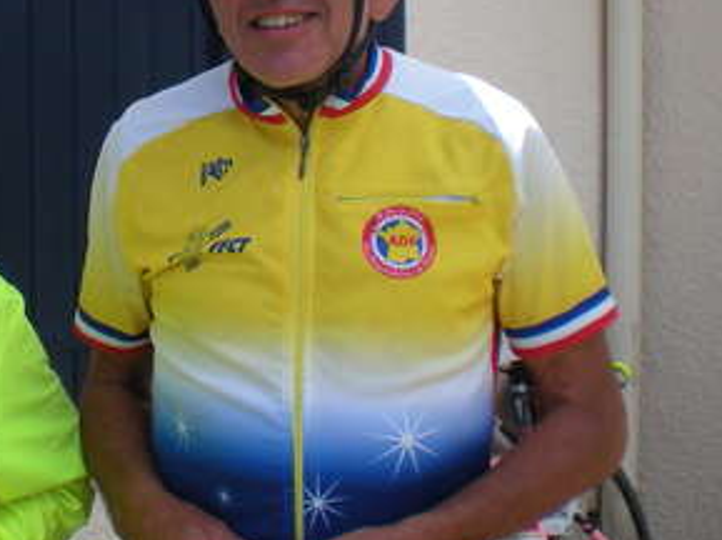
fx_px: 1646
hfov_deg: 24.3
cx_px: 132
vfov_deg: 18.5
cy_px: 115
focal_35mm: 79
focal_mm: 6.3
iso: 64
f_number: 4.6
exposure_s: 1/213
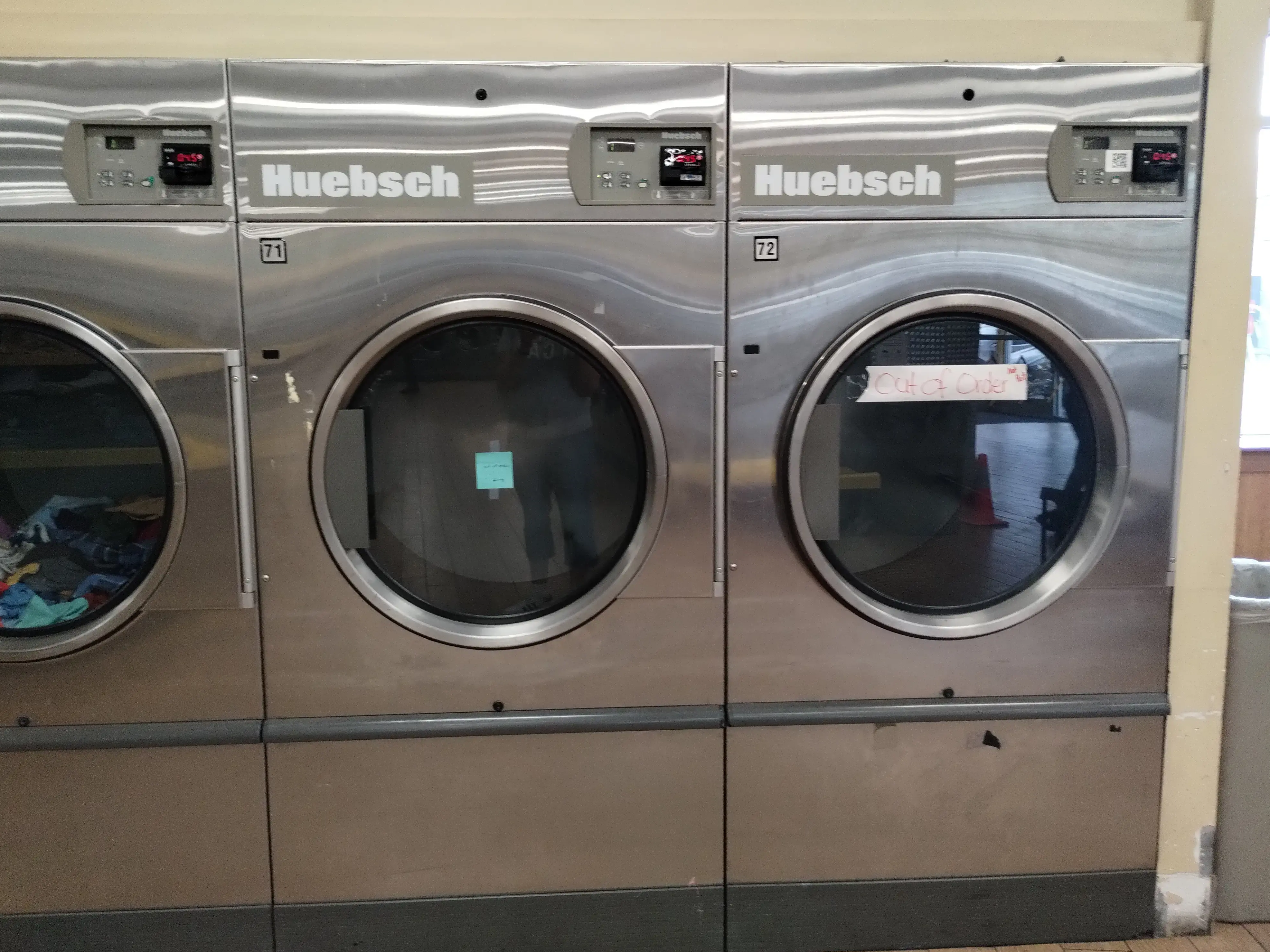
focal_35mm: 29
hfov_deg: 61.7
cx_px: 627
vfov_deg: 48.2
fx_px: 1064
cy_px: 479
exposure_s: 1/40
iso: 447
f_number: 1.8
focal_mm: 4.27
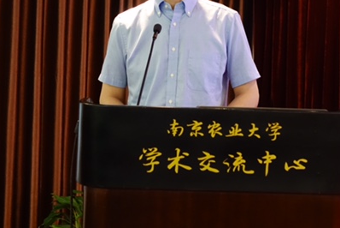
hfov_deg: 30.4
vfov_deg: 20.4
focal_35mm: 66
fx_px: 624
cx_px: 195
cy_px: 50
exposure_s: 1/50
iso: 1600
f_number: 2.8
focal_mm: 14.9
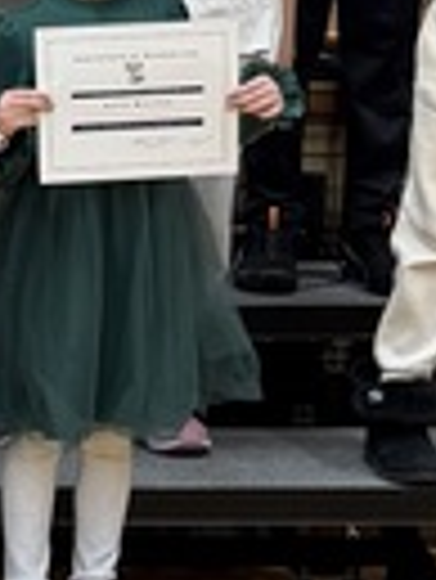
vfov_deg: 10.3
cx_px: -769
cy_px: 189
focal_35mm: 191
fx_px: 3202
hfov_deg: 7.1
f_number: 1.78
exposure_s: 1/60
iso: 125
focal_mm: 6.76
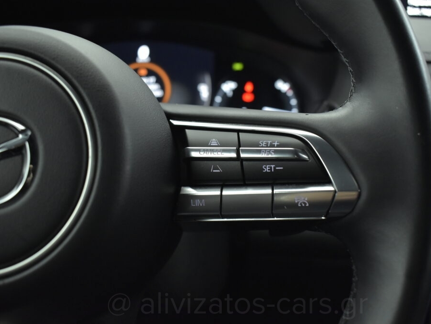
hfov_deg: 53.1
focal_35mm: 35
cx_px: 237
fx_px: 430
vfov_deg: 41.2
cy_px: 164
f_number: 3.8
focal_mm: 21
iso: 1600
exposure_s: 1/50
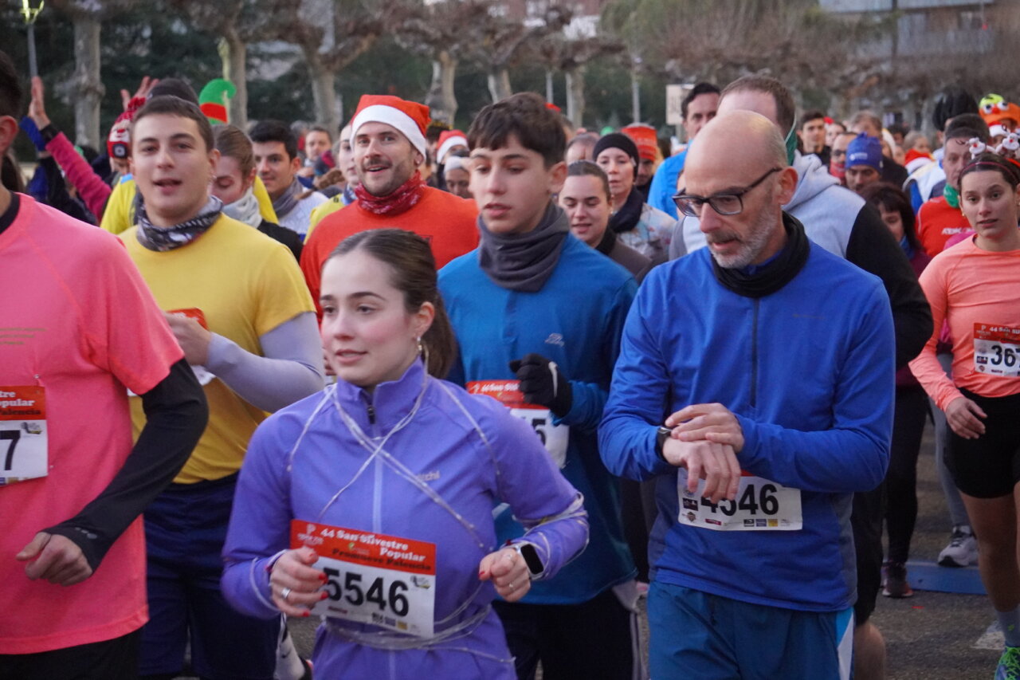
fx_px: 2337
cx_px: 510
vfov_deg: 16.5
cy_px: 340
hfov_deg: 24.6
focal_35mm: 82
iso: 6400
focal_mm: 55
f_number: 4.5
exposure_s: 1/125
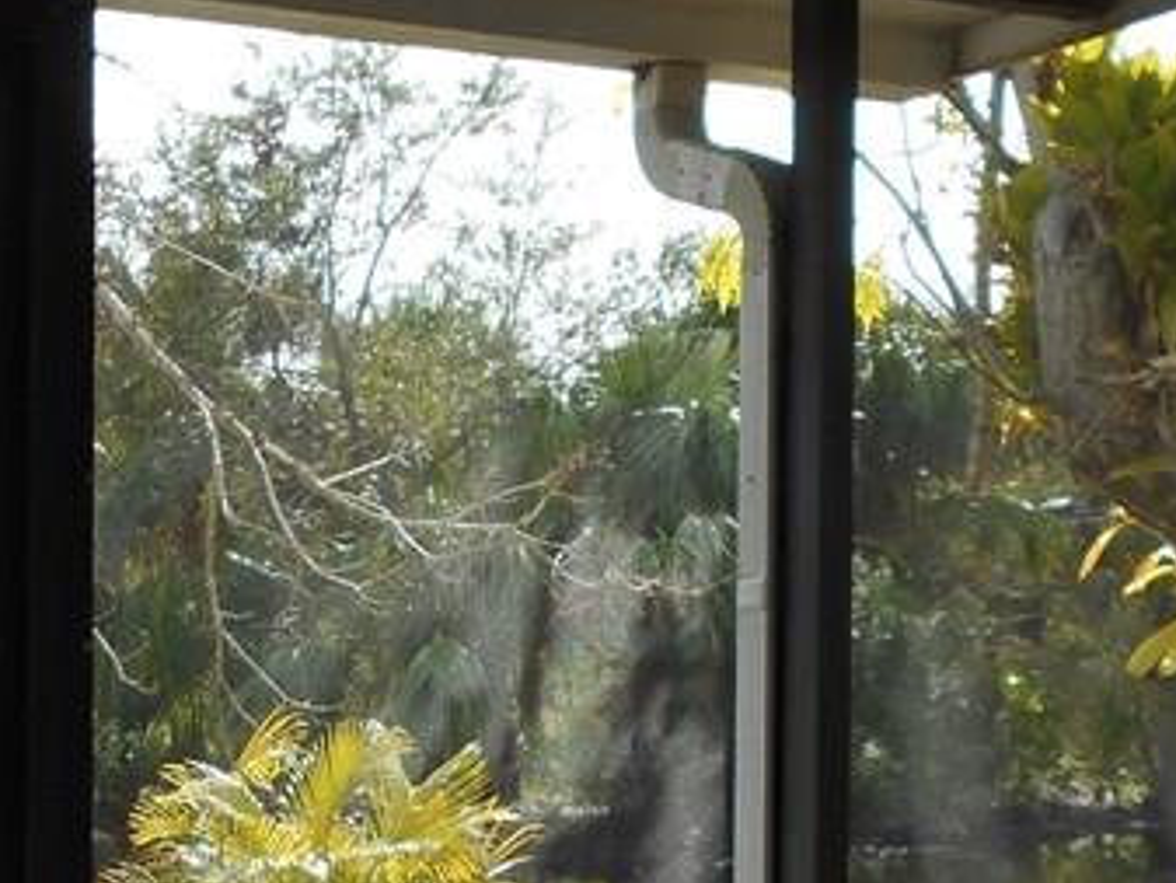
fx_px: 2685
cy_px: 750
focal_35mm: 79
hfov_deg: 24.7
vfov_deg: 18.4
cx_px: 489
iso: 80
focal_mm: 4.6
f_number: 3.2
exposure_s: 1/320
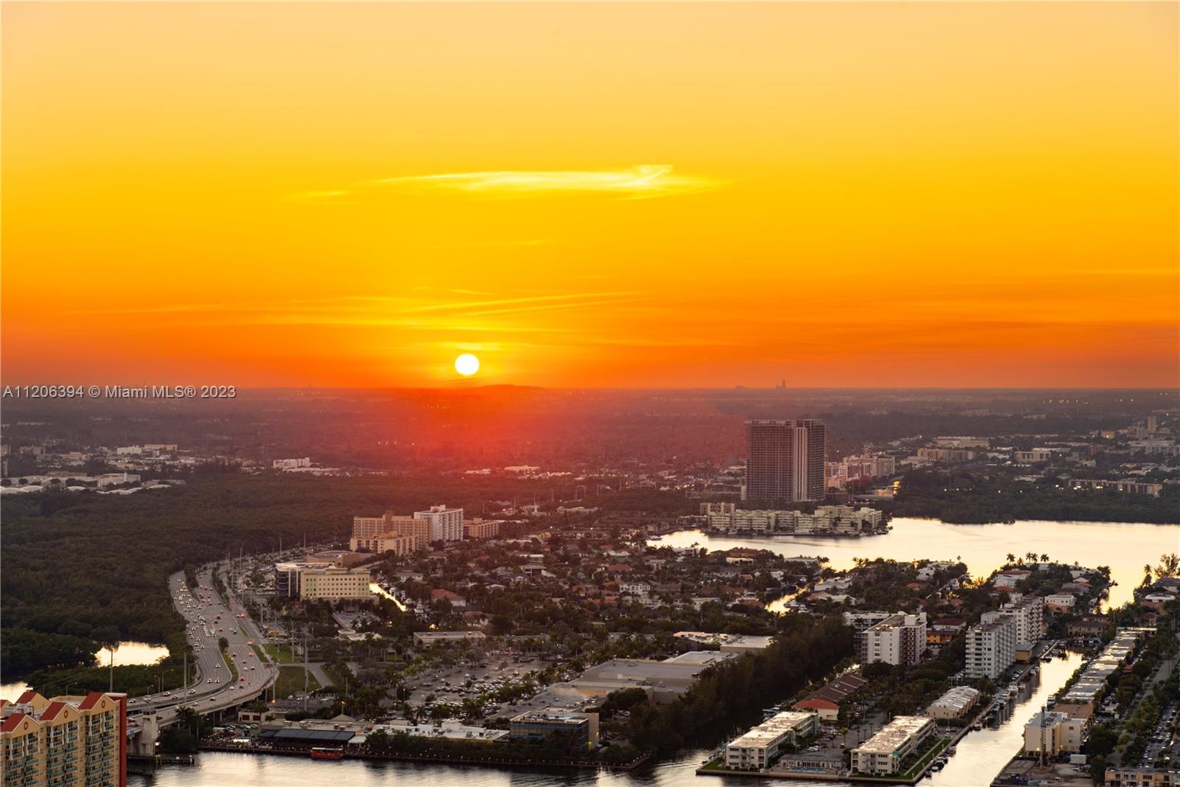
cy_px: 394
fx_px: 2458
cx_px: 590
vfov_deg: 18.2
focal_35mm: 75
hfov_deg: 27.0
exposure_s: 1/2000
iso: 800
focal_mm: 75
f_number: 10
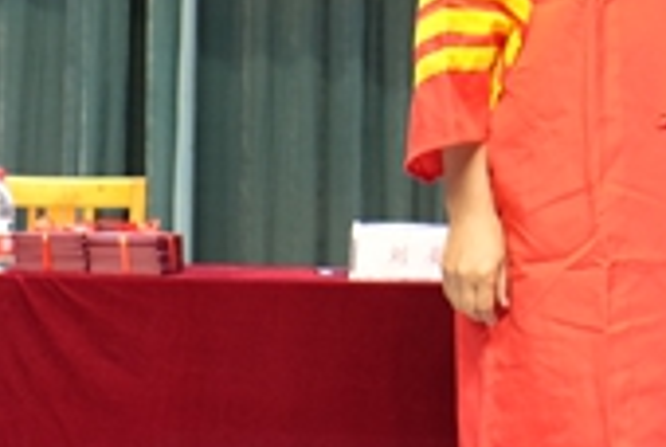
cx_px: 772
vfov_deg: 9.3
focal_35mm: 148
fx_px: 2743
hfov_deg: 13.5
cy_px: 35
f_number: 3.2
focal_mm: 27.7
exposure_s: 1/60
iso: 500
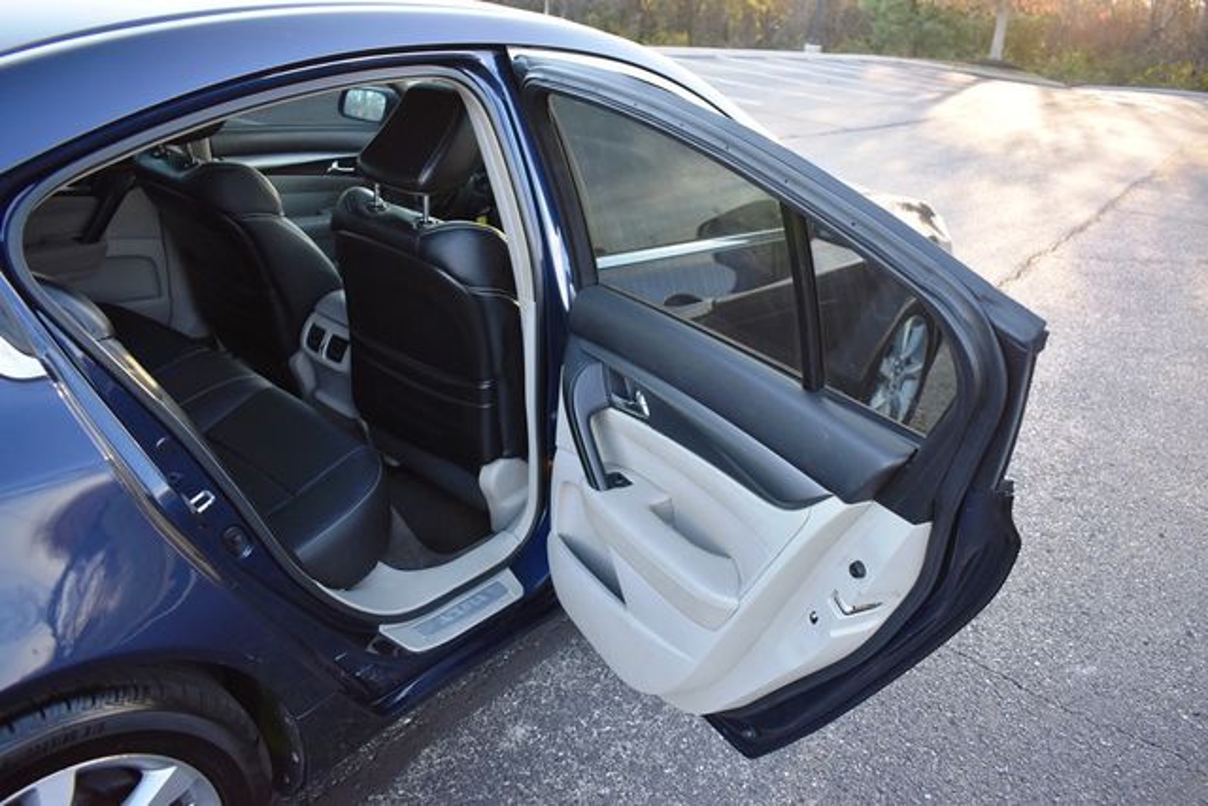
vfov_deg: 48.0
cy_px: 403
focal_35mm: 27
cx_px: 604
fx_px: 906
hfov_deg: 67.4
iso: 720
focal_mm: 18
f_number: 3.5
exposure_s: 1/250
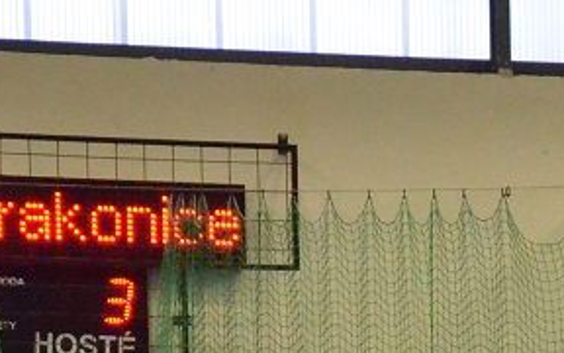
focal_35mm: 541
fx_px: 8317
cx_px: 897
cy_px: 763
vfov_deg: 2.4
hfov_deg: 3.9
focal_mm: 85
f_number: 5.6
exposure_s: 1/800
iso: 6400
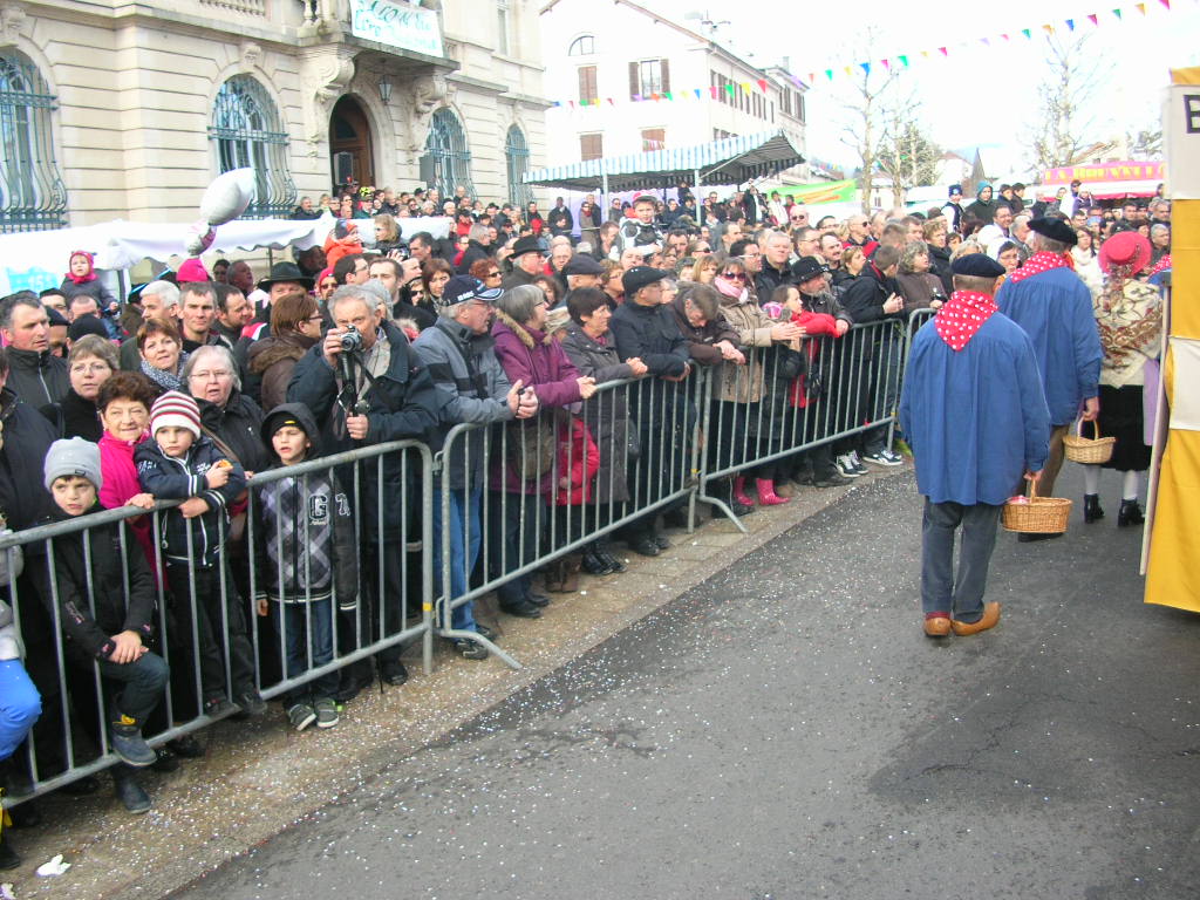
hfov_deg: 52.6
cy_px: 450
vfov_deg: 40.7
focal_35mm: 35
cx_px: 600
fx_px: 1213
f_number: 2.8
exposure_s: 1/122
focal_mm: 5.8
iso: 50
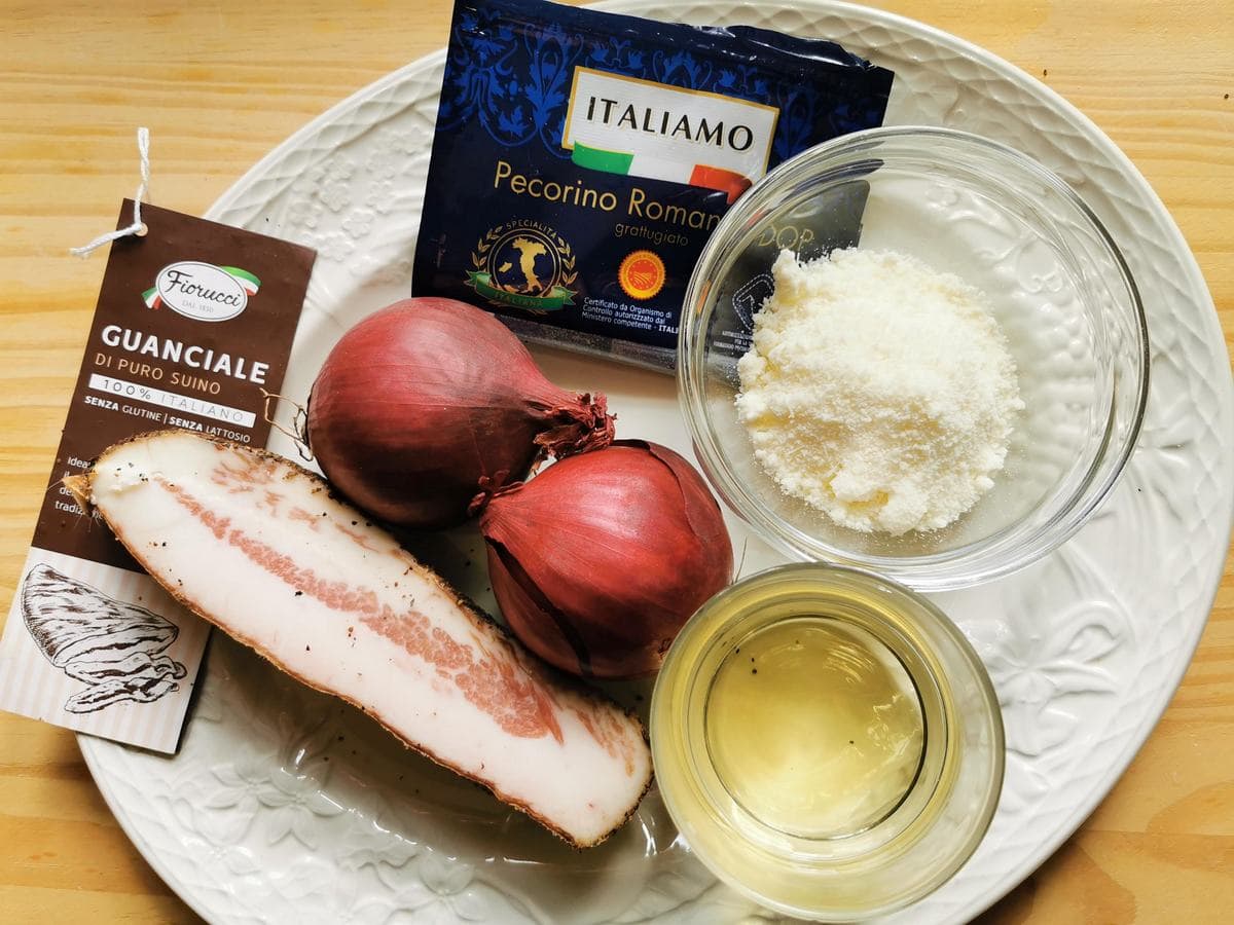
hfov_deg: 65.3
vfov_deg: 51.4
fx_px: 963
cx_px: 617
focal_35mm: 27
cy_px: 462
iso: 50
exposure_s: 1/139
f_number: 1.6
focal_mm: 5.56
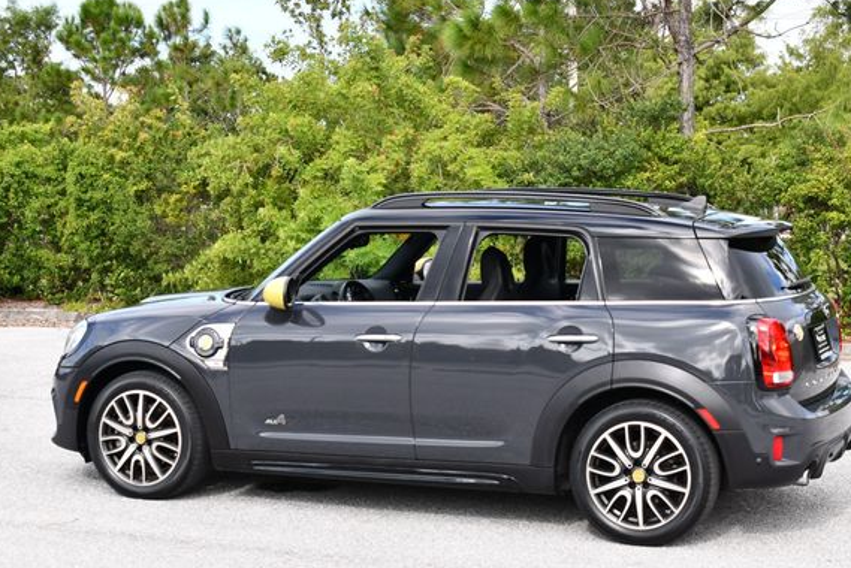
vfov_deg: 18.9
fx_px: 1703
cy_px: 302
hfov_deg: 28.0
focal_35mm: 72
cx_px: 468
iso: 200
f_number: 7.1
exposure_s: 1/250
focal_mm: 32
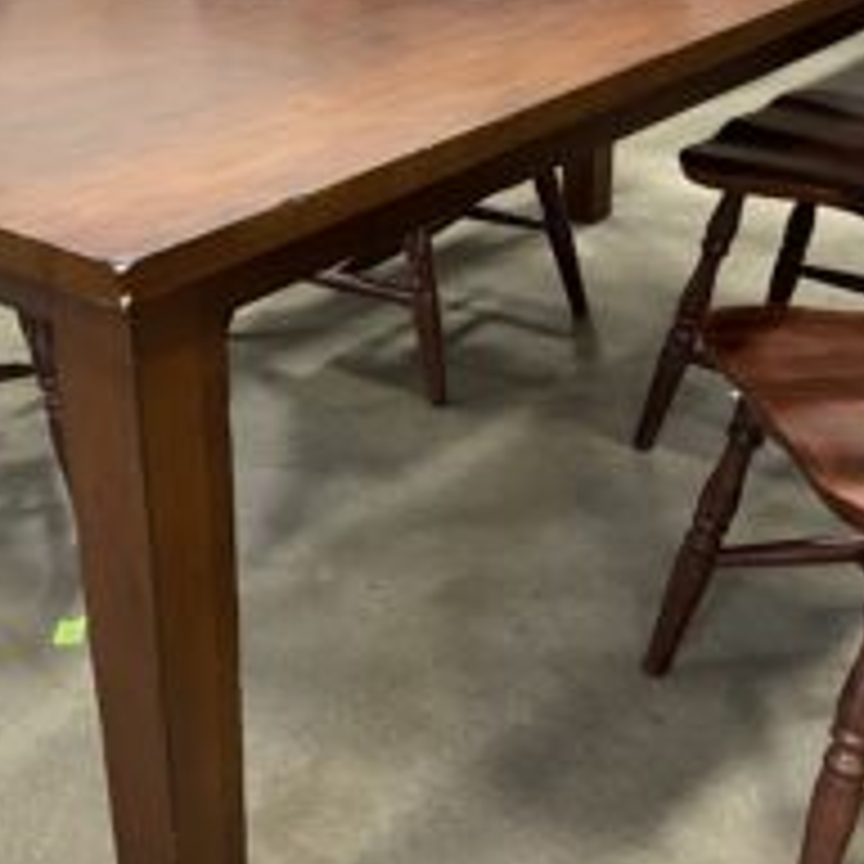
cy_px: 308
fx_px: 1694
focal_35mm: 60
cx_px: 405
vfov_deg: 28.5
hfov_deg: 28.6
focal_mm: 4.25
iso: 320
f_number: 1.8
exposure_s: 1/40
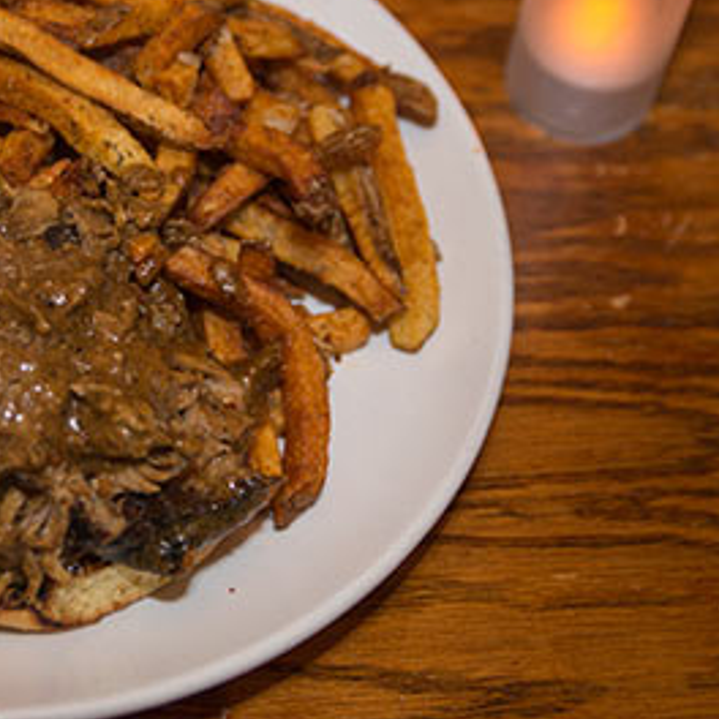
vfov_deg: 20.1
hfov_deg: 19.6
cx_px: 14
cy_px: 266
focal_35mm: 86
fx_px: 2021
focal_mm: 46
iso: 200
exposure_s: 1/60
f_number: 3.3
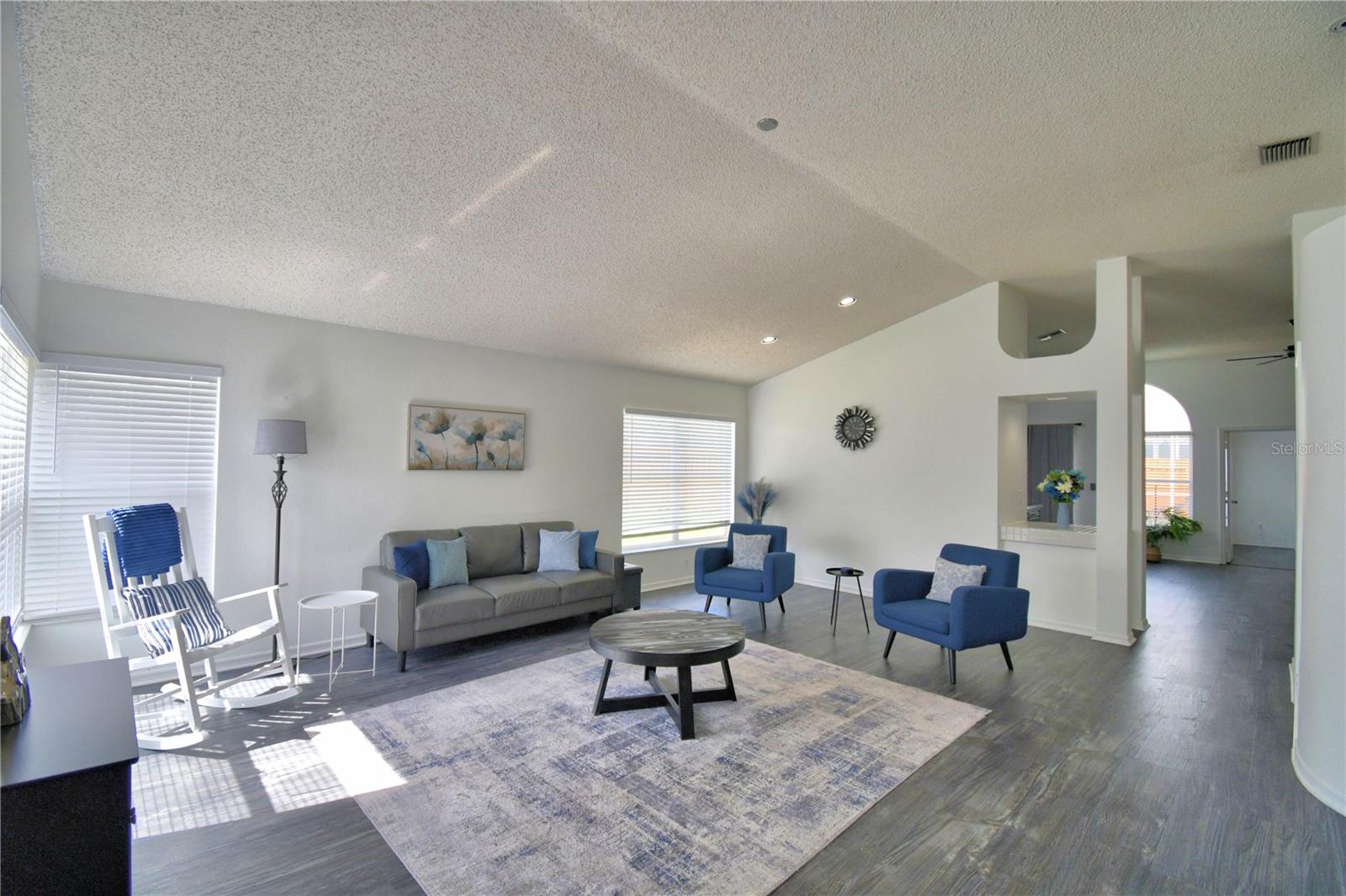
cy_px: 448
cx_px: 673
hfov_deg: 100.4
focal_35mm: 15
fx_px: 561
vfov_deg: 77.3
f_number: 4.5
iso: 200
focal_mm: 10
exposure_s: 1/160
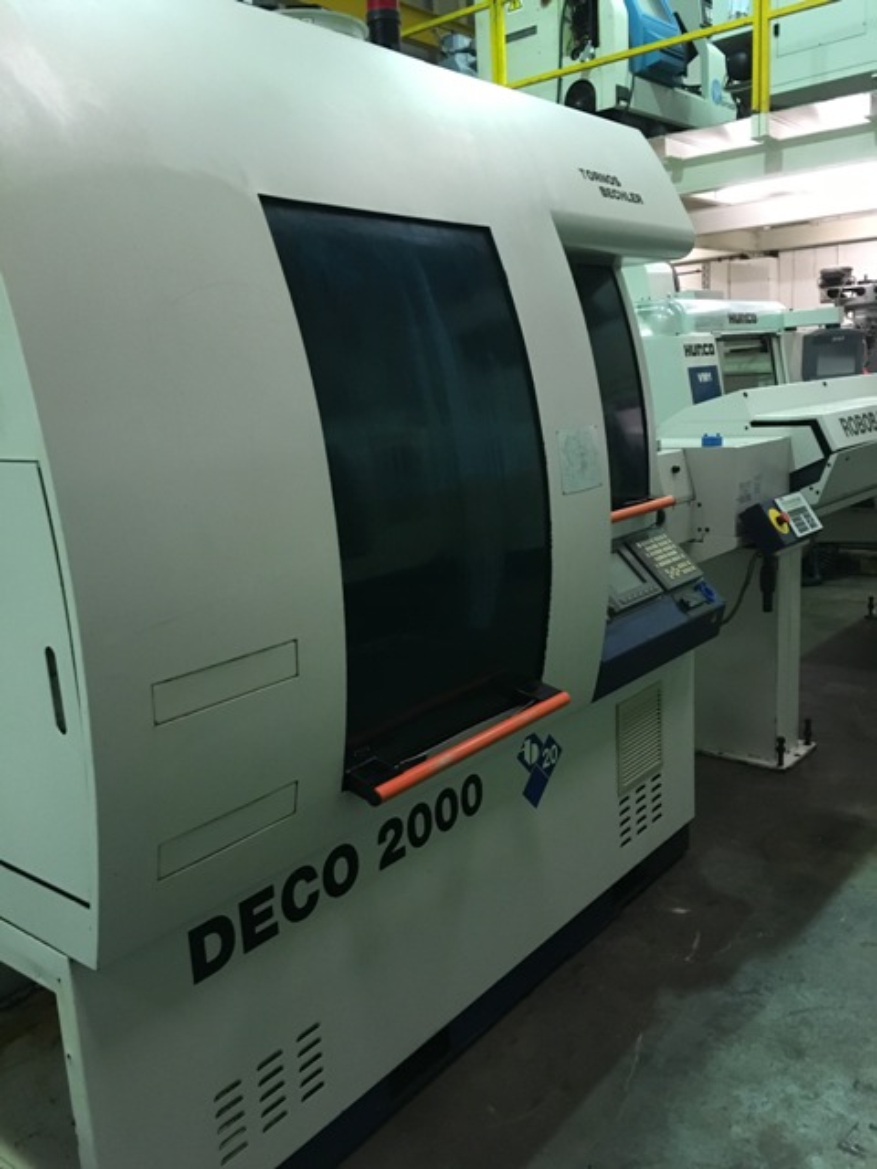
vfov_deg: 61.7
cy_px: 584
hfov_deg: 48.2
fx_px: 980
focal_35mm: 29
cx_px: 438
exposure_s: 1/25
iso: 200
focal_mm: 4.15
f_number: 2.2
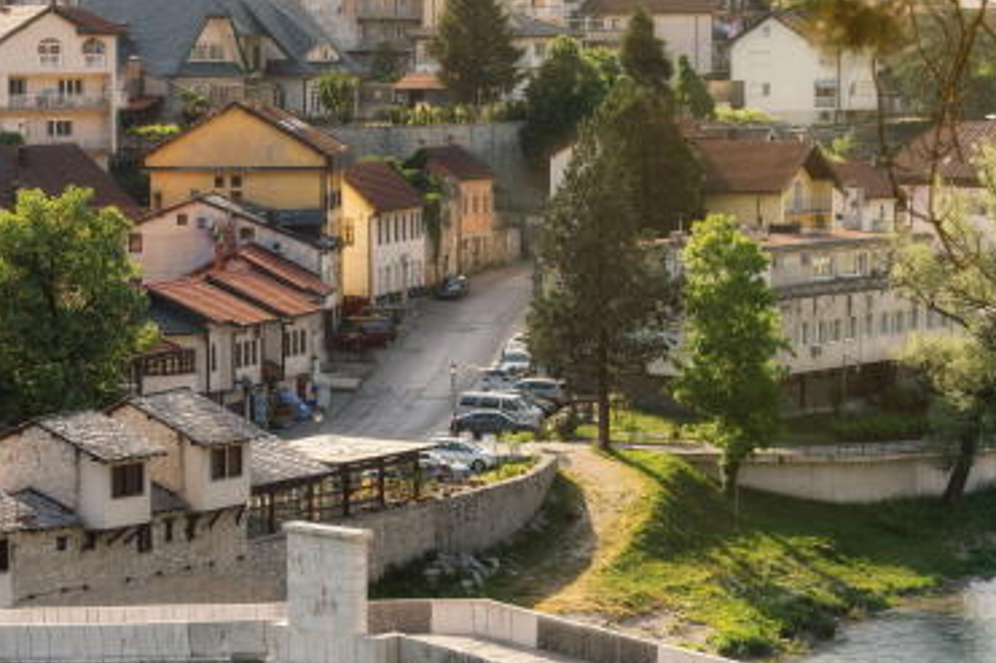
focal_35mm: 127
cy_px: 434
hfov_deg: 16.0
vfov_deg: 10.8
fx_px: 3516
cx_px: 215
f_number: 6.3
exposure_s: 1/160
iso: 100
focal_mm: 55.5
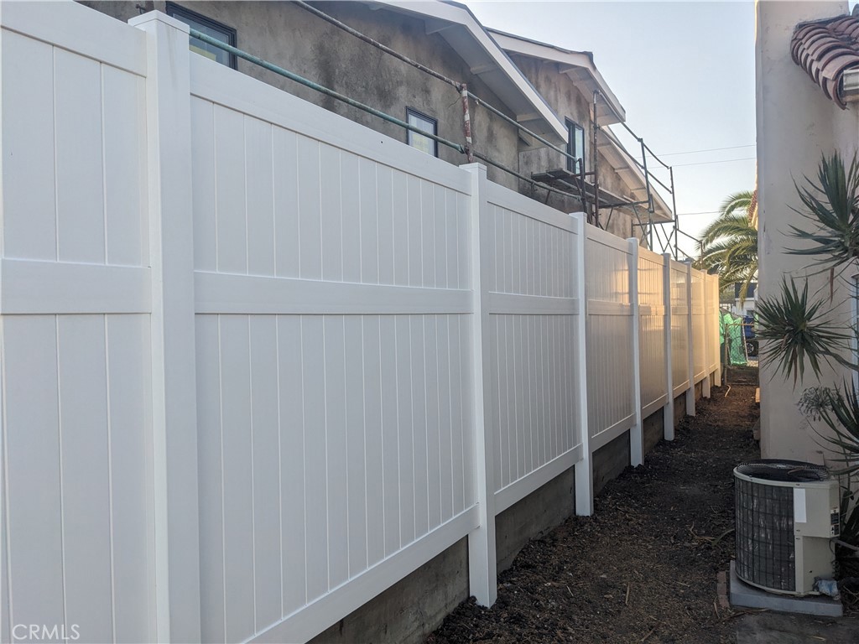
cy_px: 322
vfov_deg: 51.4
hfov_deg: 65.3
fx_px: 670
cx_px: 430
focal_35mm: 27
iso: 57
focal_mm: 4.38
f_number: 1.73
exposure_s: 1/1799
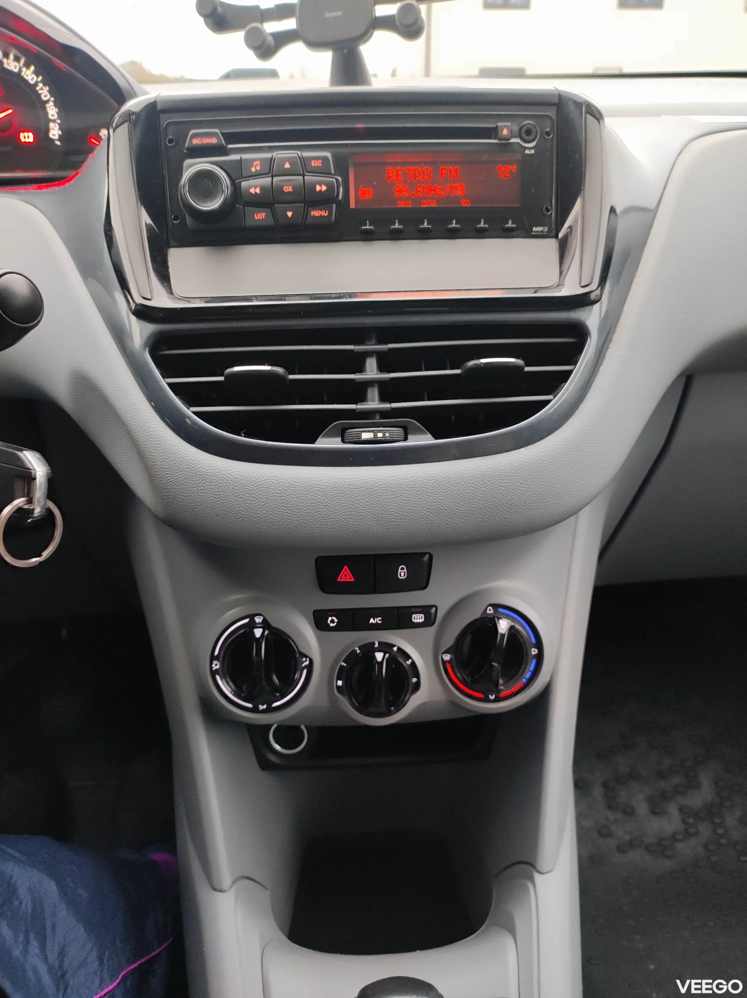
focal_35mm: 25
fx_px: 720
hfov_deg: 54.8
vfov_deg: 69.4
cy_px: 499
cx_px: 374
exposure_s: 1/25
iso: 529
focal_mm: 4.7
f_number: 1.79
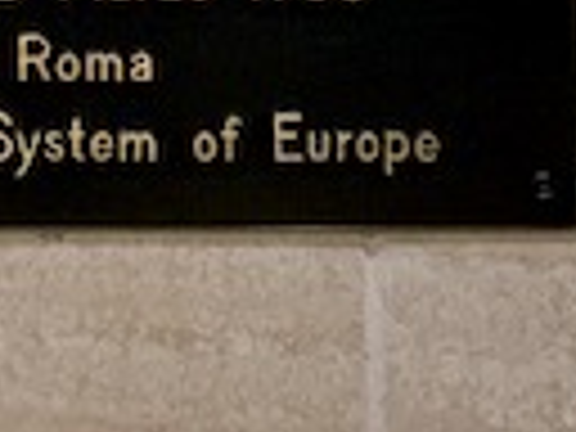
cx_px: 63
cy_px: -644
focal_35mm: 130
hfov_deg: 15.0
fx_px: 2163
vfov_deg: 9.9
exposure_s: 1/100
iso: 80
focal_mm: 4.25
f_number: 1.8
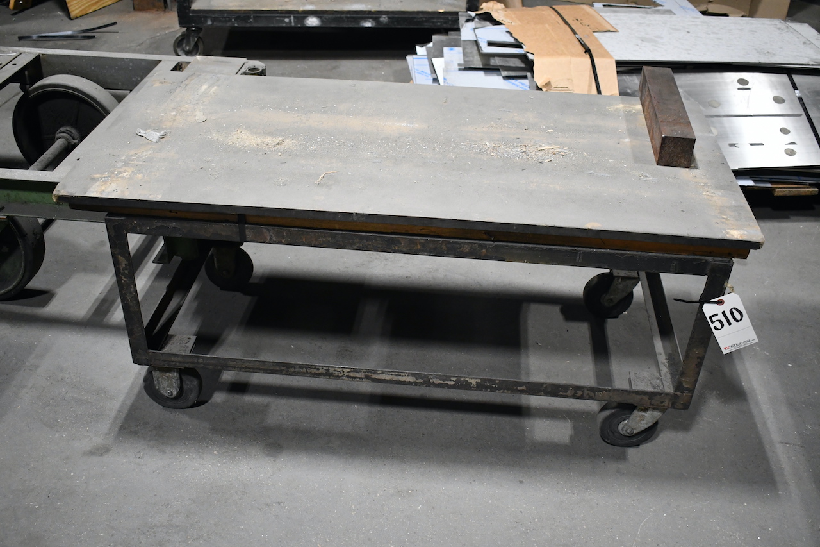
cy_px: 274
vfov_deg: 35.9
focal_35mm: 37
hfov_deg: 51.9
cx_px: 410
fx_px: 843
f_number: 4
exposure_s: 1/125
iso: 2500
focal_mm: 25
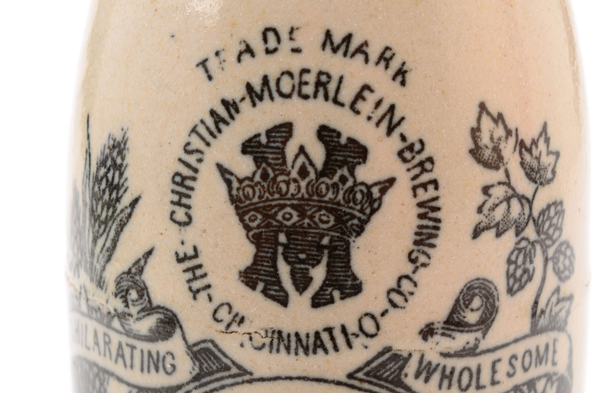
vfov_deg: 16.5
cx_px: 297
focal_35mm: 82
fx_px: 1358
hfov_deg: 24.7
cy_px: 196
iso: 100
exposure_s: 1/160
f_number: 18
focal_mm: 55
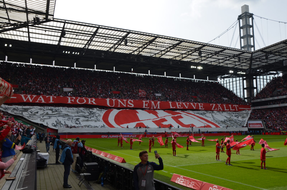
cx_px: 144
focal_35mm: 32
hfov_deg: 59.6
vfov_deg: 41.5
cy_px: 95
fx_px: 251
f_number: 8
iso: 100
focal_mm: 21
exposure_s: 1/250
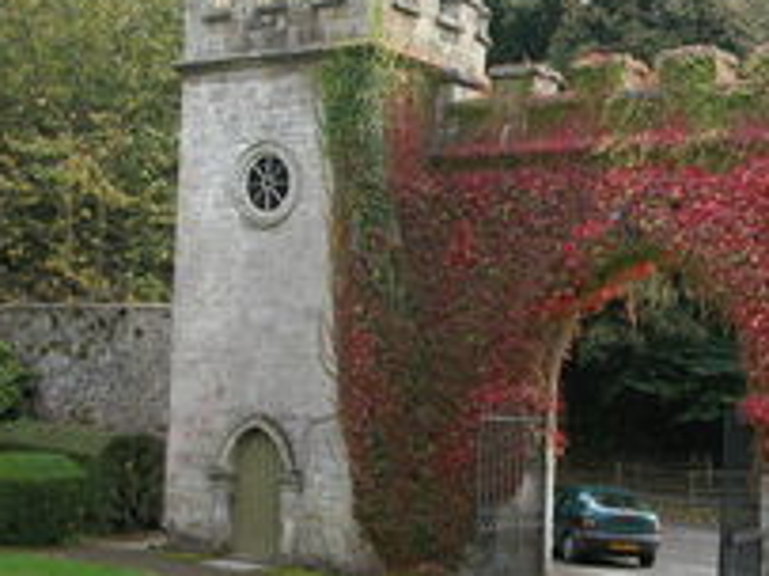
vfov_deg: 21.3
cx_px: 655
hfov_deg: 27.4
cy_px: 243
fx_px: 1532
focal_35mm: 69
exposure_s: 1/82
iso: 100
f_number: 3.5
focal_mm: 8.9
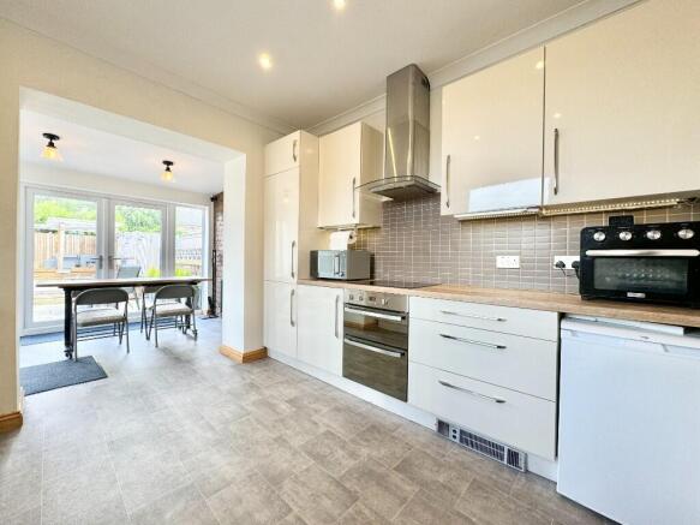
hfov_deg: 102.1
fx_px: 283
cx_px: 350
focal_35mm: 14
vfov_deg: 85.7
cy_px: 262
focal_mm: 2.22
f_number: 2.2
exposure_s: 1/100
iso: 64
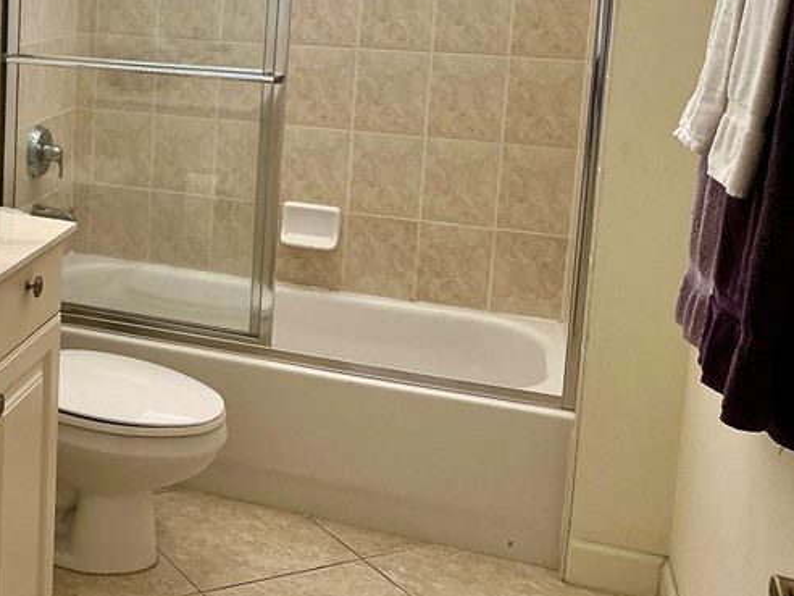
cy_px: 78
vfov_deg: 28.2
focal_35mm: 50
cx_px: -6
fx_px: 1147
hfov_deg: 34.6
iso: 250
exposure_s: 1/113
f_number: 1.78
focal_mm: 6.86
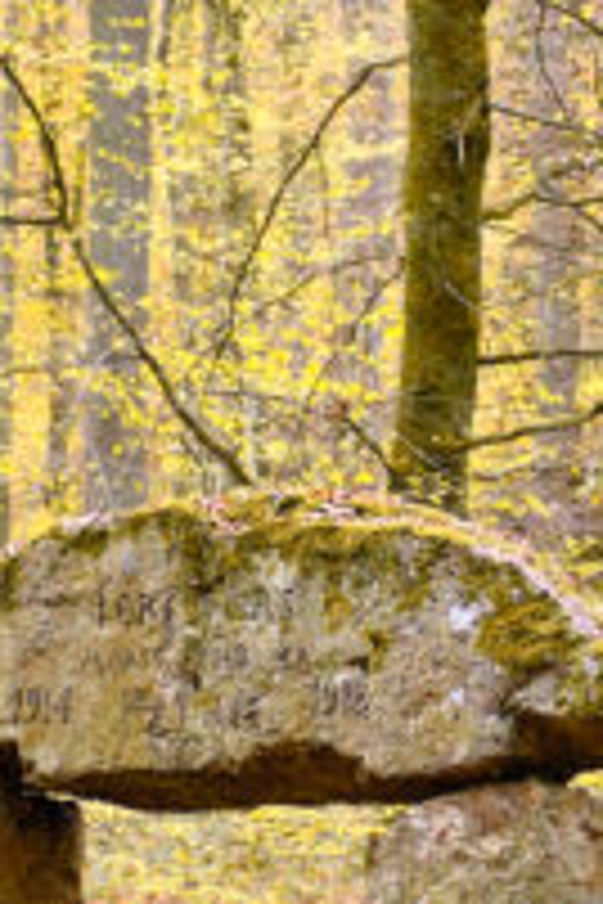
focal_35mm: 270
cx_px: 340
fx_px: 6783
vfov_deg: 7.6
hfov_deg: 5.1
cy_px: 468
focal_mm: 35
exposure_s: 1/250
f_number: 2
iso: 200
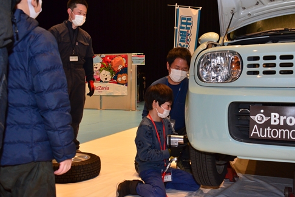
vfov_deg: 33.4
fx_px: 328
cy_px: 99
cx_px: 151
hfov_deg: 48.5
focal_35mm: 40
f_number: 6.3
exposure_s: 1/160
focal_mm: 26
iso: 2500
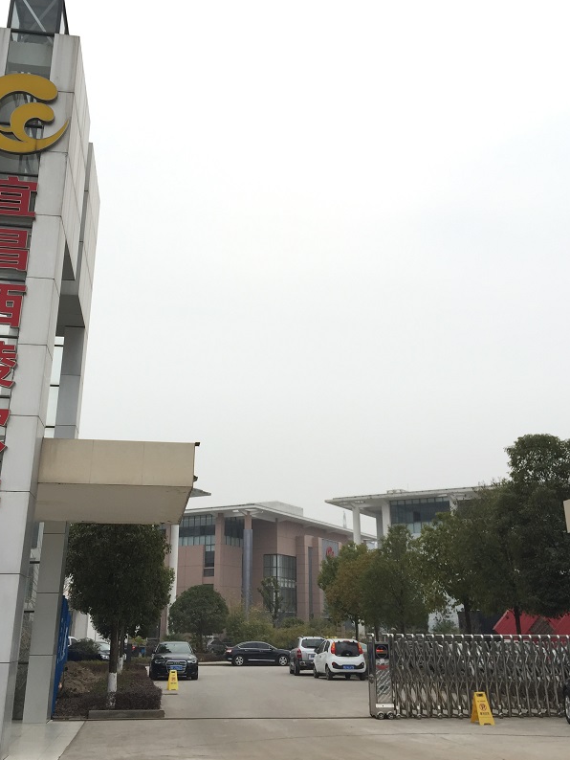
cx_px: 270
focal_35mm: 36
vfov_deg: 51.2
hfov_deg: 39.7
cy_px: 327
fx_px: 790
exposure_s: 1/860
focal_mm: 4.15
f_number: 2.2
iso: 32
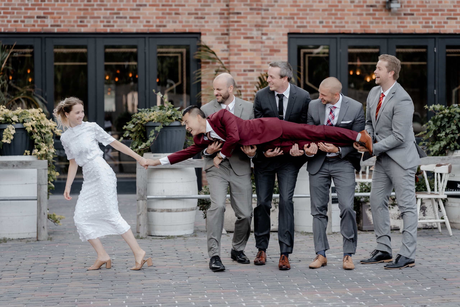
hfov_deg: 23.9
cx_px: 230
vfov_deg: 16.1
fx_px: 1086
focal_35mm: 85
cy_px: 154
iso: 200
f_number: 2.5
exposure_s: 1/320
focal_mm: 85
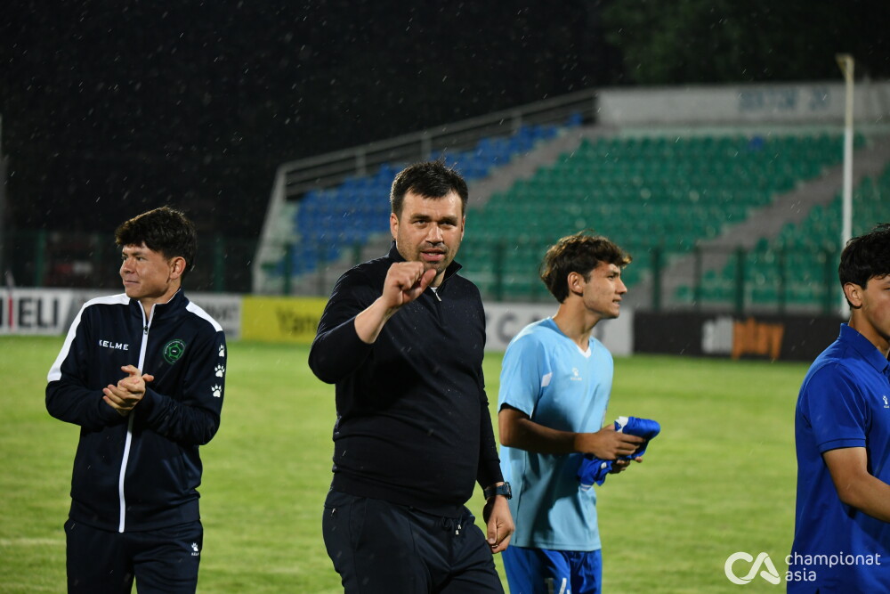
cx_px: 445
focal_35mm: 165
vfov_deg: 8.3
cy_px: 297
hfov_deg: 12.5
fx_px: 4079
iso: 3200
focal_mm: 165
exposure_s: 1/500
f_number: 5
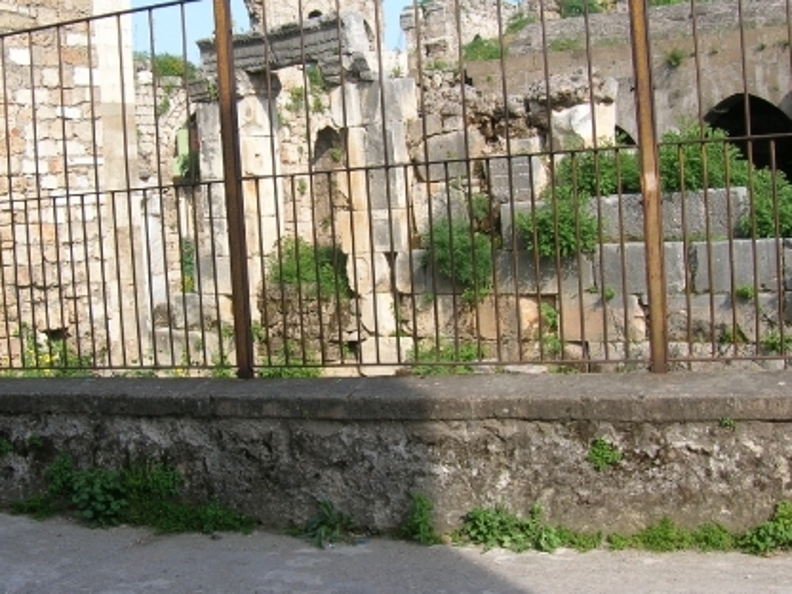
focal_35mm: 49
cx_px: 329
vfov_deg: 29.7
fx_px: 1121
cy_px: 268
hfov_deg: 38.8
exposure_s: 1/206
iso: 50
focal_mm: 5.7
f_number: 4.9
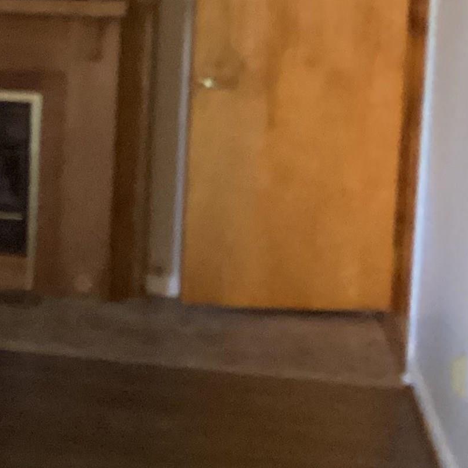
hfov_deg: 14.8
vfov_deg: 16.4
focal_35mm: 105
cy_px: 53
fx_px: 1606
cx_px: -329
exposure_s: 1/24
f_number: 2.4
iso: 640
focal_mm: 3.3
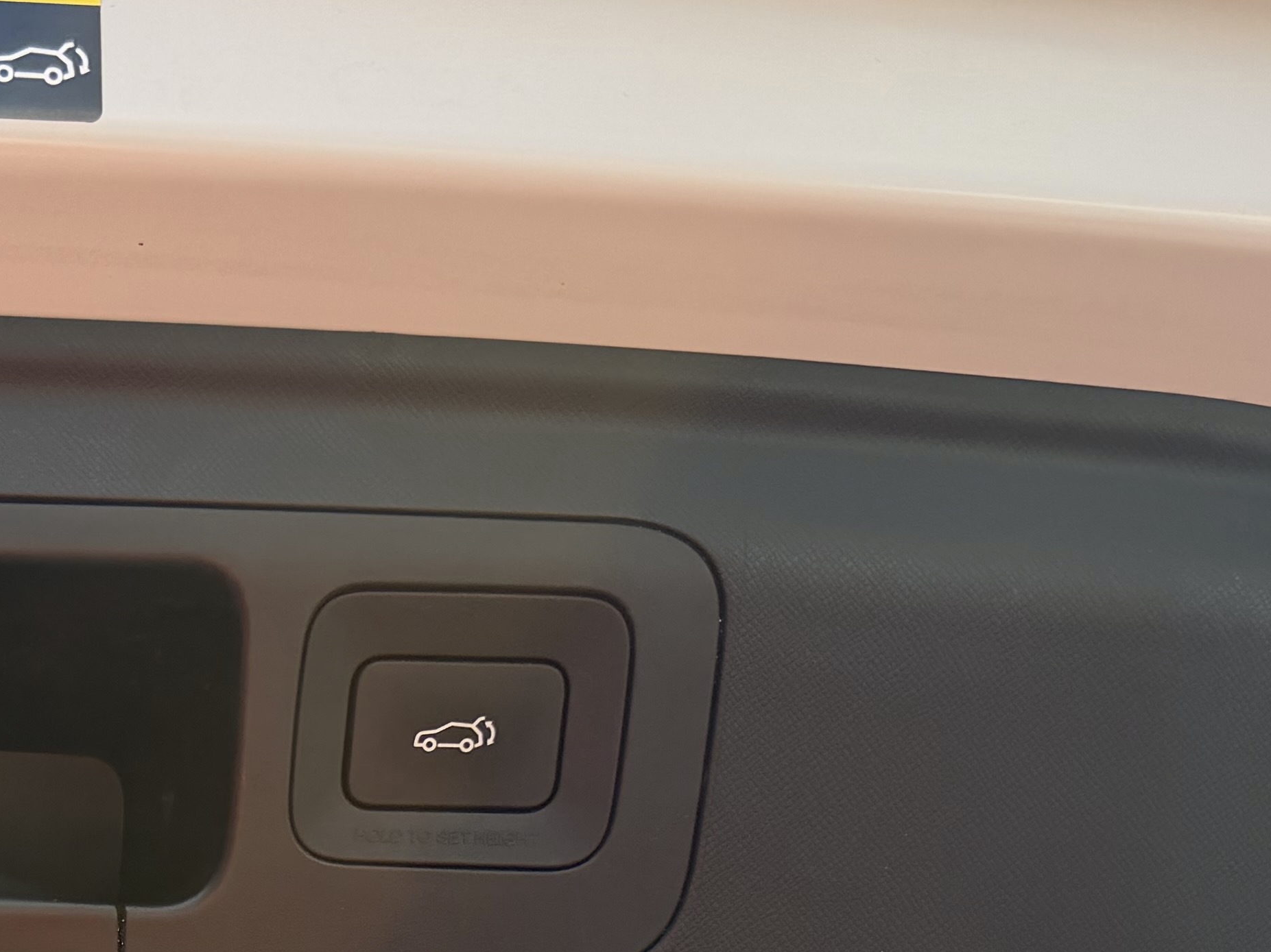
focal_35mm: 74
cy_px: 1134
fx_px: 2717
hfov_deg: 24.0
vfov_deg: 18.8
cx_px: -239
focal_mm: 6.76
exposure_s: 1/683
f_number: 1.78
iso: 100
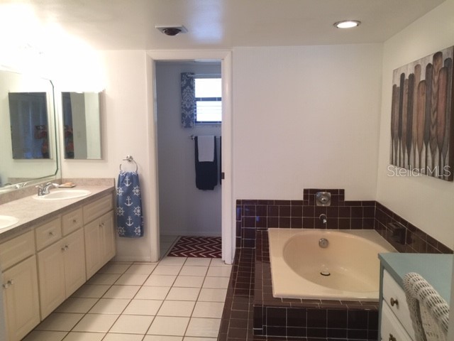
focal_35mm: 29
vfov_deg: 48.2
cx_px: 227
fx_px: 380
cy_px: 170
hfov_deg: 61.7
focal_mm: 4.15
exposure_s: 1/15
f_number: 2.2
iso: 32
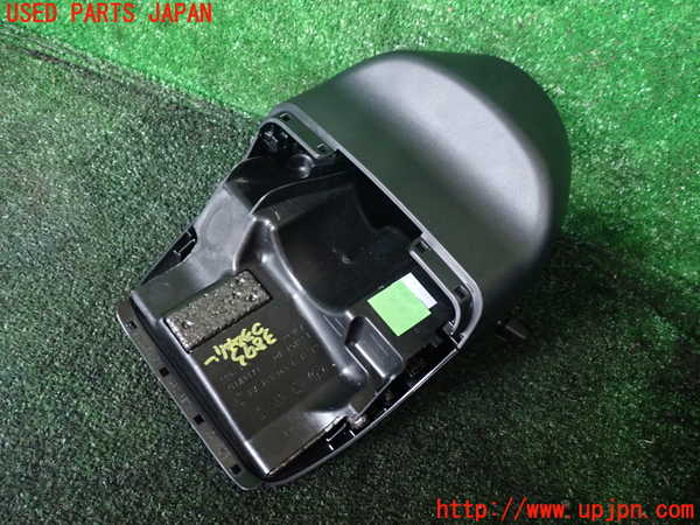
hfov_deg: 60.0
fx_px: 607
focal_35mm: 30
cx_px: 350
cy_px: 262
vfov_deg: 46.8
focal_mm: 5.4
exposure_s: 1/13
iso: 800
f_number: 2.3
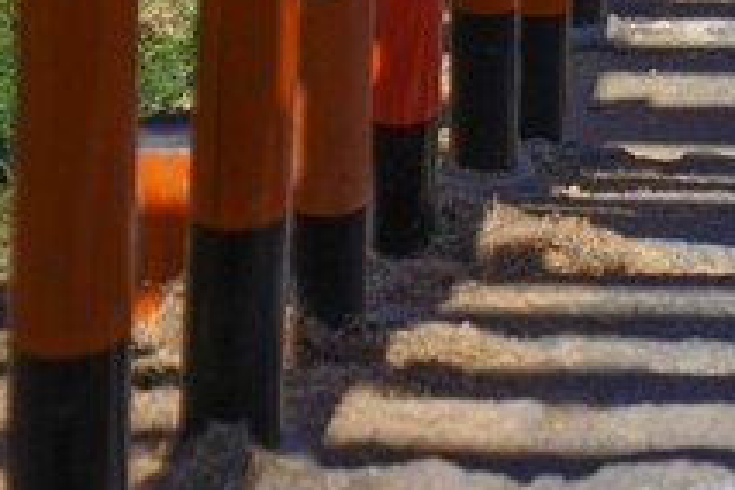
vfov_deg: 4.8
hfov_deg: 7.3
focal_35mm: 280
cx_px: 780
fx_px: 5716
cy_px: -452
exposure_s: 1/1250
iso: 100
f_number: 2.8
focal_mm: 70
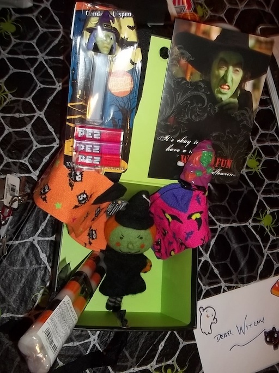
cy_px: 186
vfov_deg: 56.8
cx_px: 140
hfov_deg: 44.1
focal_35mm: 32
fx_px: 344
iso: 160
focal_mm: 5.7
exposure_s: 1/30
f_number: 2.9
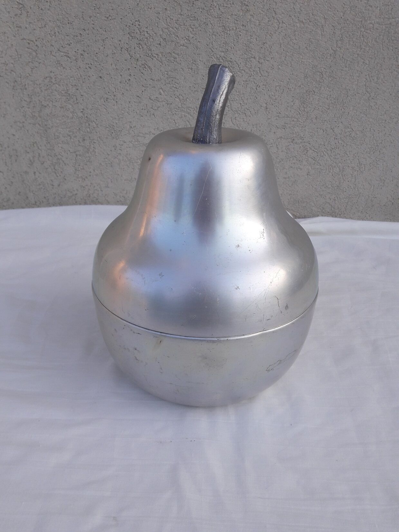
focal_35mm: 28
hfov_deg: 49.7
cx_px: 200
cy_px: 266
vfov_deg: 63.4
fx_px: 430
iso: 40
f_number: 1.9
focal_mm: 3.7
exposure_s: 1/446
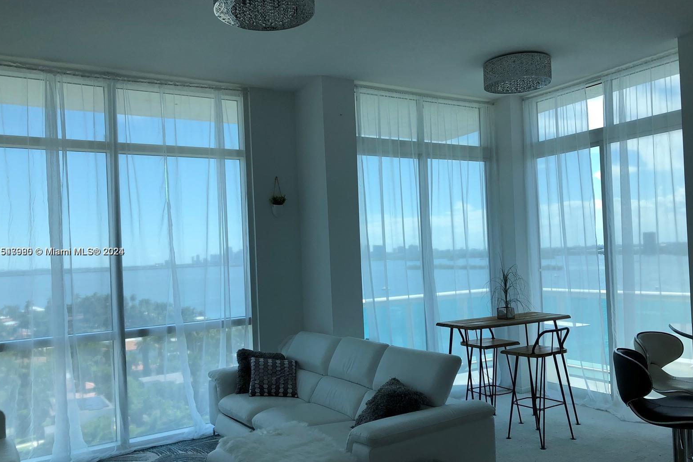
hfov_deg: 61.9
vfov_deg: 43.6
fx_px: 577
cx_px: 338
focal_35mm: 30
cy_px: 252
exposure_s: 1/952
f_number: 1.8
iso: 20
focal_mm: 3.99
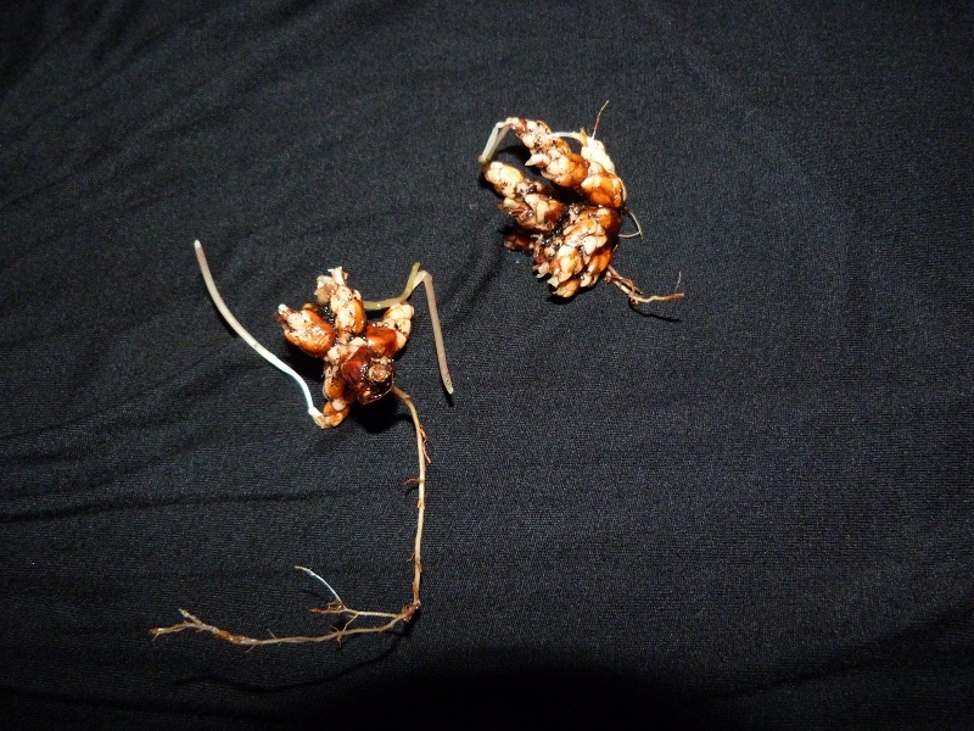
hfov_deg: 69.4
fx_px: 703
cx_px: 487
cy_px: 366
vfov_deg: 54.9
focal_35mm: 25
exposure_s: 1/60
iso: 400
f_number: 2.8
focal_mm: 4.5
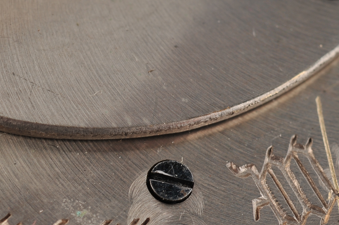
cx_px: 55
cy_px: 200
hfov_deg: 9.8
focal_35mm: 210
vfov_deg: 6.5
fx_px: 1975
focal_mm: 60
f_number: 14
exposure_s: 1/200
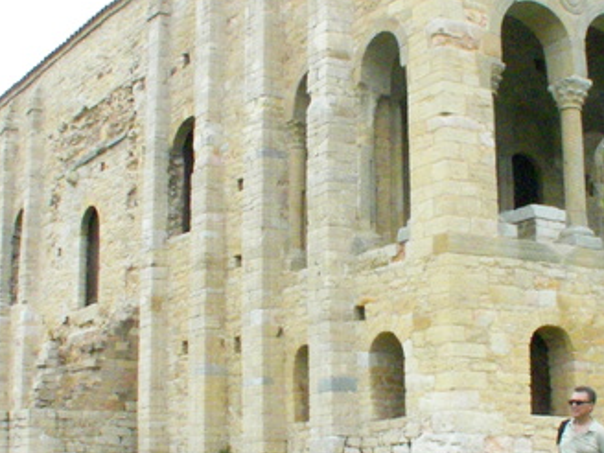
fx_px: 1518
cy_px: 254
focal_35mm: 87
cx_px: 339
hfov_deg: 22.5
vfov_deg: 17.0
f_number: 5.6
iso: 400
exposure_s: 1/640
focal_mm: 6
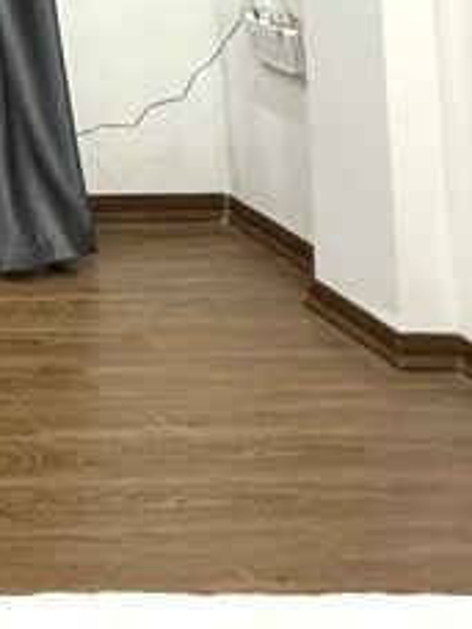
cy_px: -361
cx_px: -497
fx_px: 1145
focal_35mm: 63
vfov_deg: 23.3
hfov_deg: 16.8
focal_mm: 2.22
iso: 320
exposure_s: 1/50
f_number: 2.2
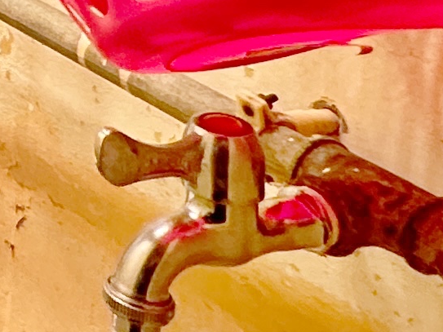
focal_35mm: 104
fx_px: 1331
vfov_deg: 12.5
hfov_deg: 13.6
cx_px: -628
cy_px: -338
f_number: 2.2
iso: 160
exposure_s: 1/50
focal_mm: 2.22
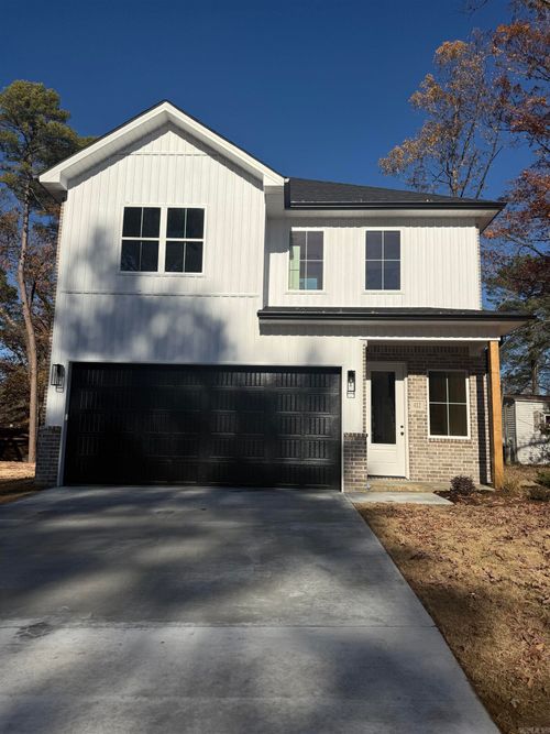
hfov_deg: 56.8
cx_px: 275
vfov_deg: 71.6
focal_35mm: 24
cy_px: 367
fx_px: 509
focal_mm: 6.76
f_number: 1.78
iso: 80
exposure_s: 1/10309
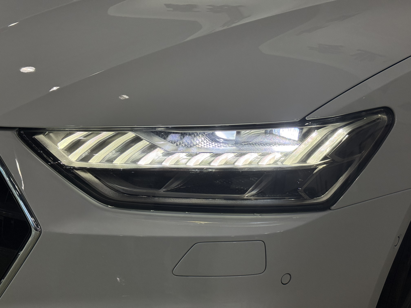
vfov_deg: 30.3
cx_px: 206
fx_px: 570
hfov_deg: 39.7
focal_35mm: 48
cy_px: 154
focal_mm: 6.76
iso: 64
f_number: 1.78
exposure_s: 1/108
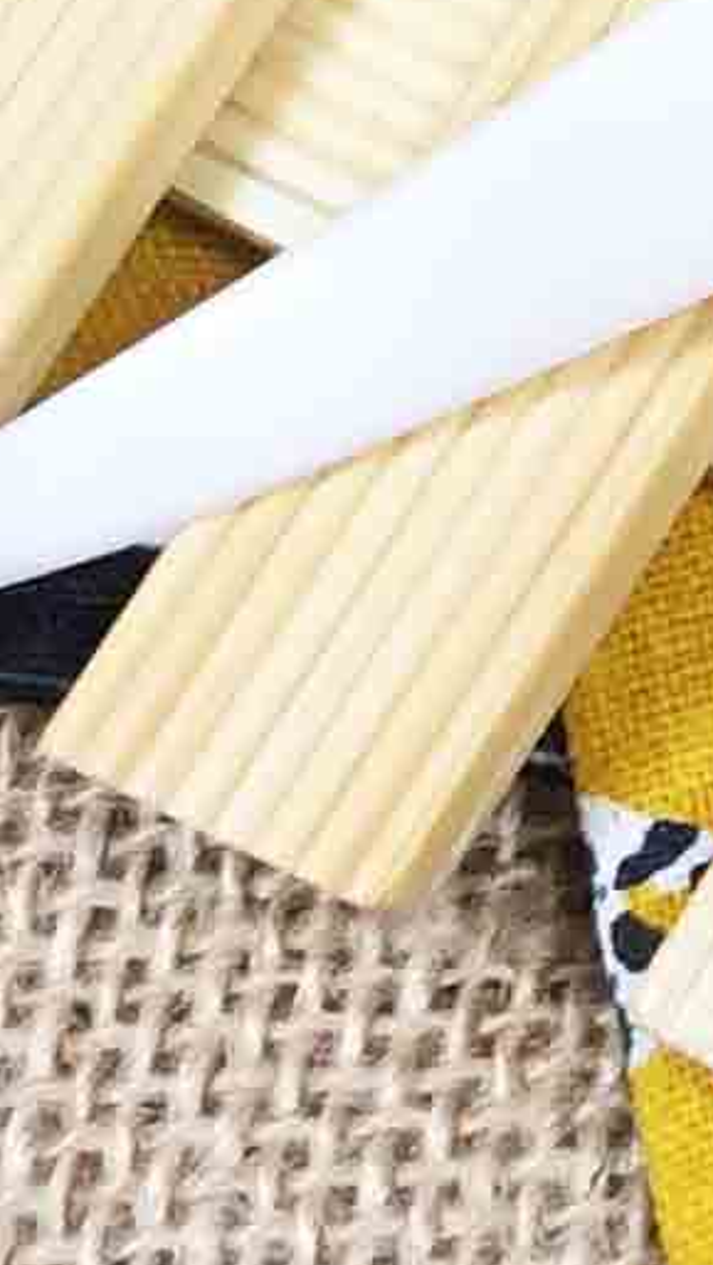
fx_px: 6748
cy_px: -530
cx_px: 2682
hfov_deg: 5.4
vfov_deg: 10.4
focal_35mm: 201
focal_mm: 4.15
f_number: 2.2
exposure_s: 1/120
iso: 50
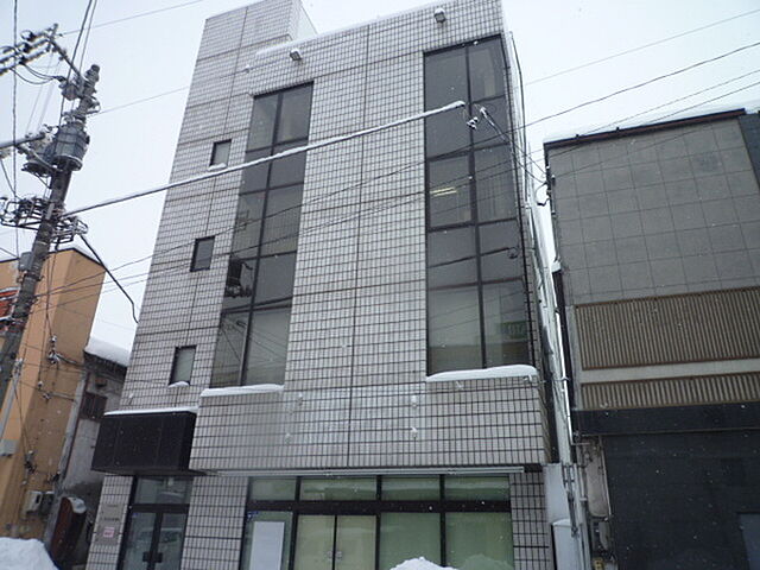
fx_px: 549
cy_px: 285
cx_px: 380
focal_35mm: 25
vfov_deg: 54.9
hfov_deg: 69.4
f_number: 4
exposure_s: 1/500
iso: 80
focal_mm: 4.4
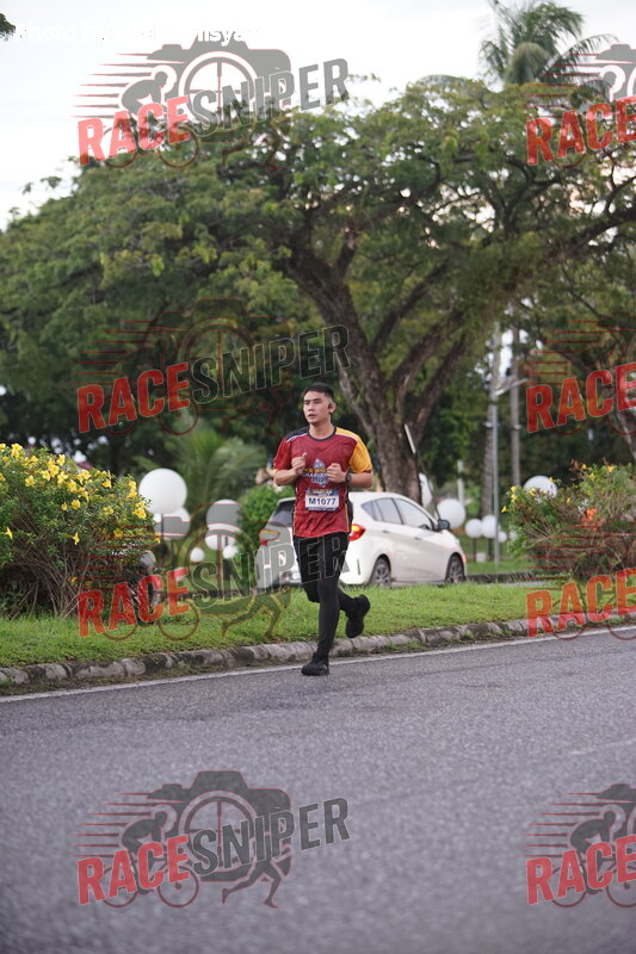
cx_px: 318
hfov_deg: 12.4
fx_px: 2916
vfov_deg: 18.6
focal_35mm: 110
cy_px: 477
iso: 1600
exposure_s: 1/160
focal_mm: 110
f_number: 2.8
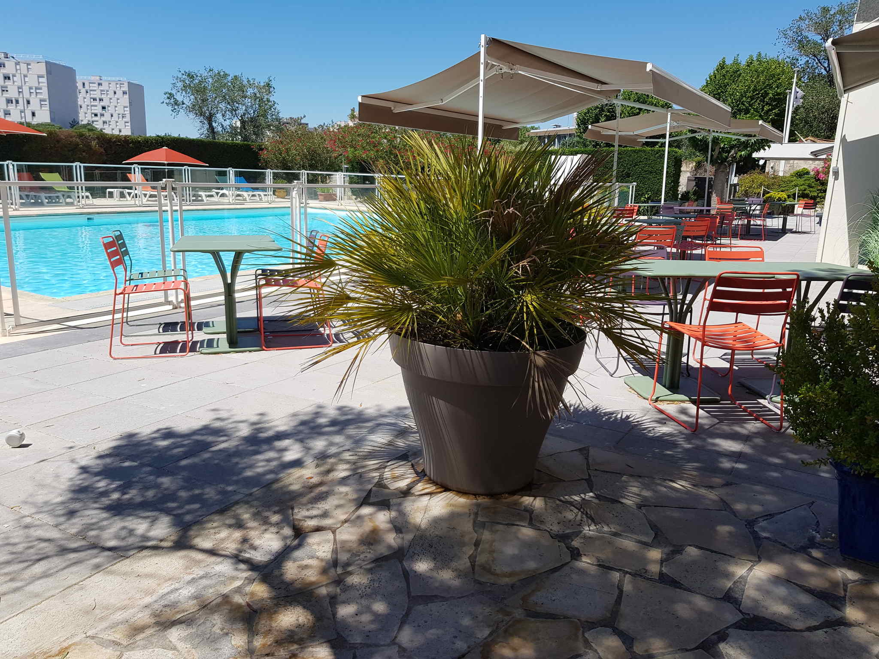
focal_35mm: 26
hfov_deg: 67.3
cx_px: 440
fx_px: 660
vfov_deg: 53.1
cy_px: 330
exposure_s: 1/2232
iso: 40
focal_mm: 4.2
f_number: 1.7
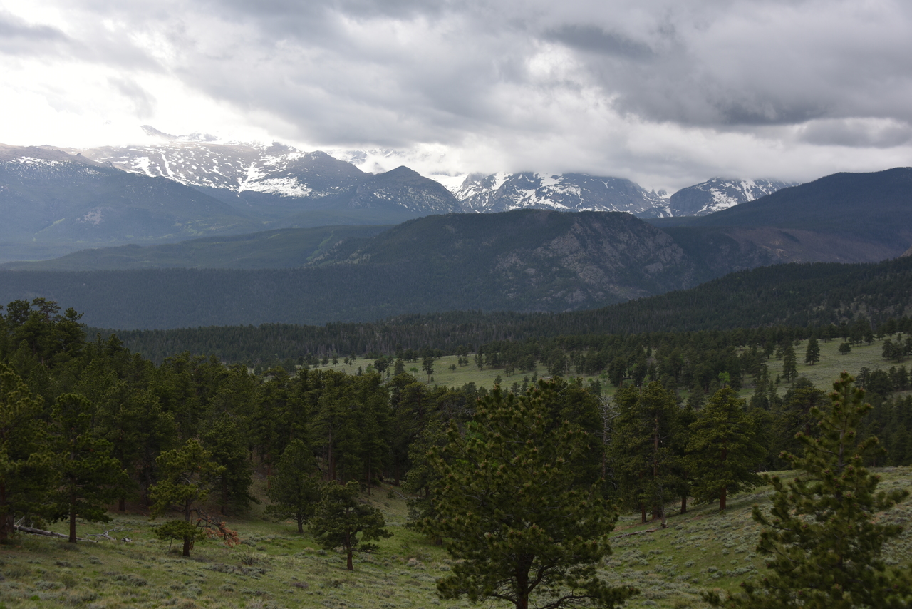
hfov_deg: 41.1
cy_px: 304
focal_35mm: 48
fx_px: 1216
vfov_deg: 28.1
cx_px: 456
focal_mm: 48
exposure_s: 1/200
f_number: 7.1
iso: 100
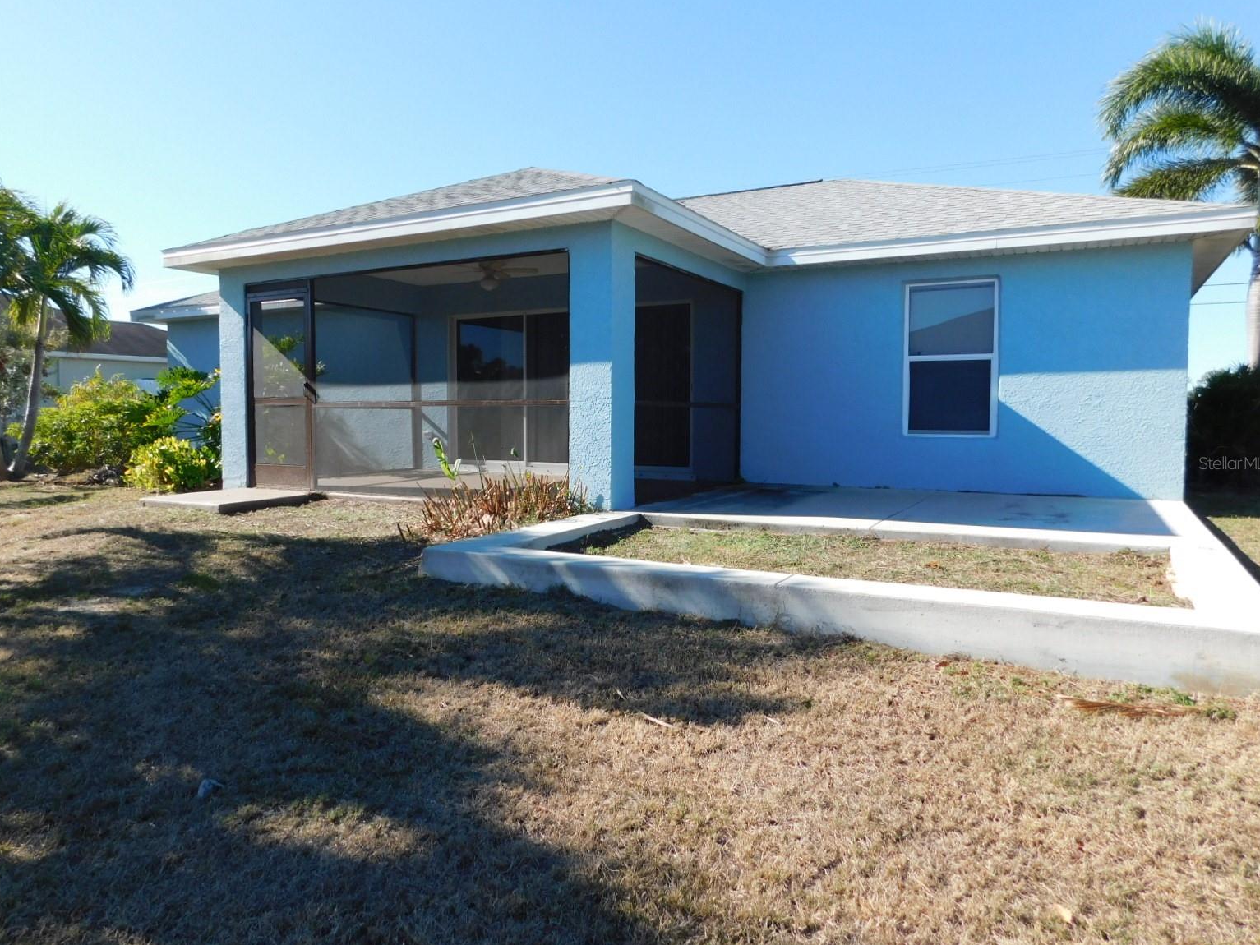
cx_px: 619
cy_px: 463
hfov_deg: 71.6
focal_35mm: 24
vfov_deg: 56.8
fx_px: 874
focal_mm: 4
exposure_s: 1/800
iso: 125
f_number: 3
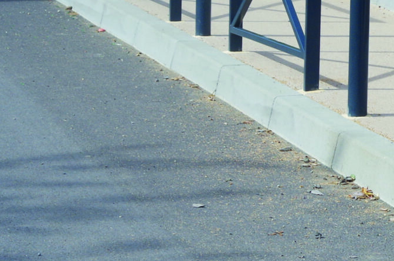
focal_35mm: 217
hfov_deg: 9.3
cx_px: 563
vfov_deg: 6.3
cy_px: 113
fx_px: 2370
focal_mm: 37.5
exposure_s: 1/160
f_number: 11
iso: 200
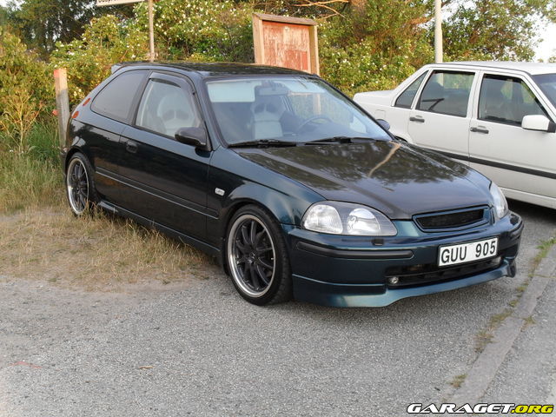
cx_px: 278
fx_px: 787
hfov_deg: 38.9
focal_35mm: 49
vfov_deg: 29.7
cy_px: 208
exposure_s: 1/90
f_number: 3.9
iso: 100
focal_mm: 8.7
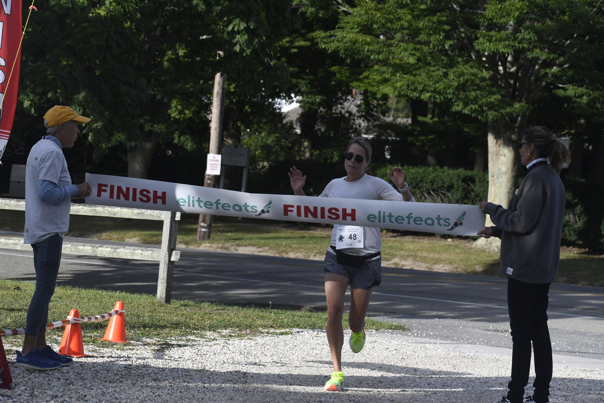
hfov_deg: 15.2
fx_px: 2265
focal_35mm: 135
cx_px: 302
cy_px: 202
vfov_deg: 10.2
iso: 500
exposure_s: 1/1000
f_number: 8
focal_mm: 90
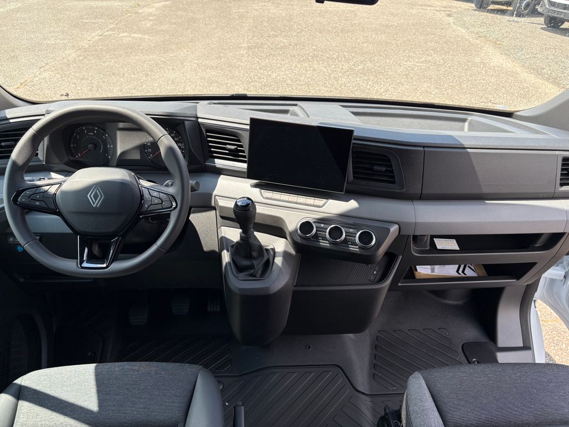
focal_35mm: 26
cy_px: 214
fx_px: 427
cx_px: 284
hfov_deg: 67.3
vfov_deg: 53.1
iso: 50
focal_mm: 5.96
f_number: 1.6
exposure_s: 1/444
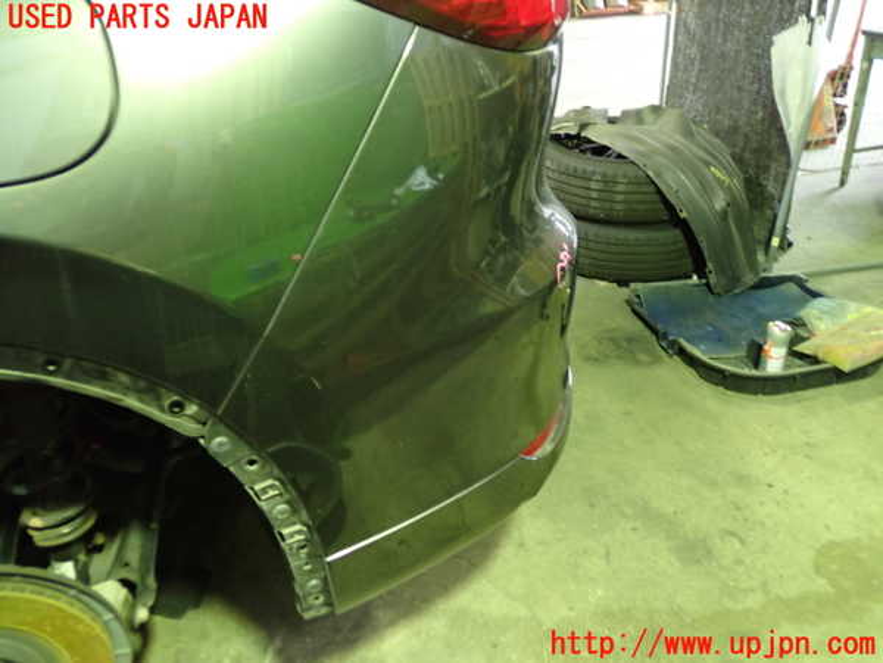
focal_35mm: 30
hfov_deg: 60.0
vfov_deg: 46.8
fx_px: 765
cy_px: 332
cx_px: 442
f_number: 2.3
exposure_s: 1/20
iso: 800
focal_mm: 5.4
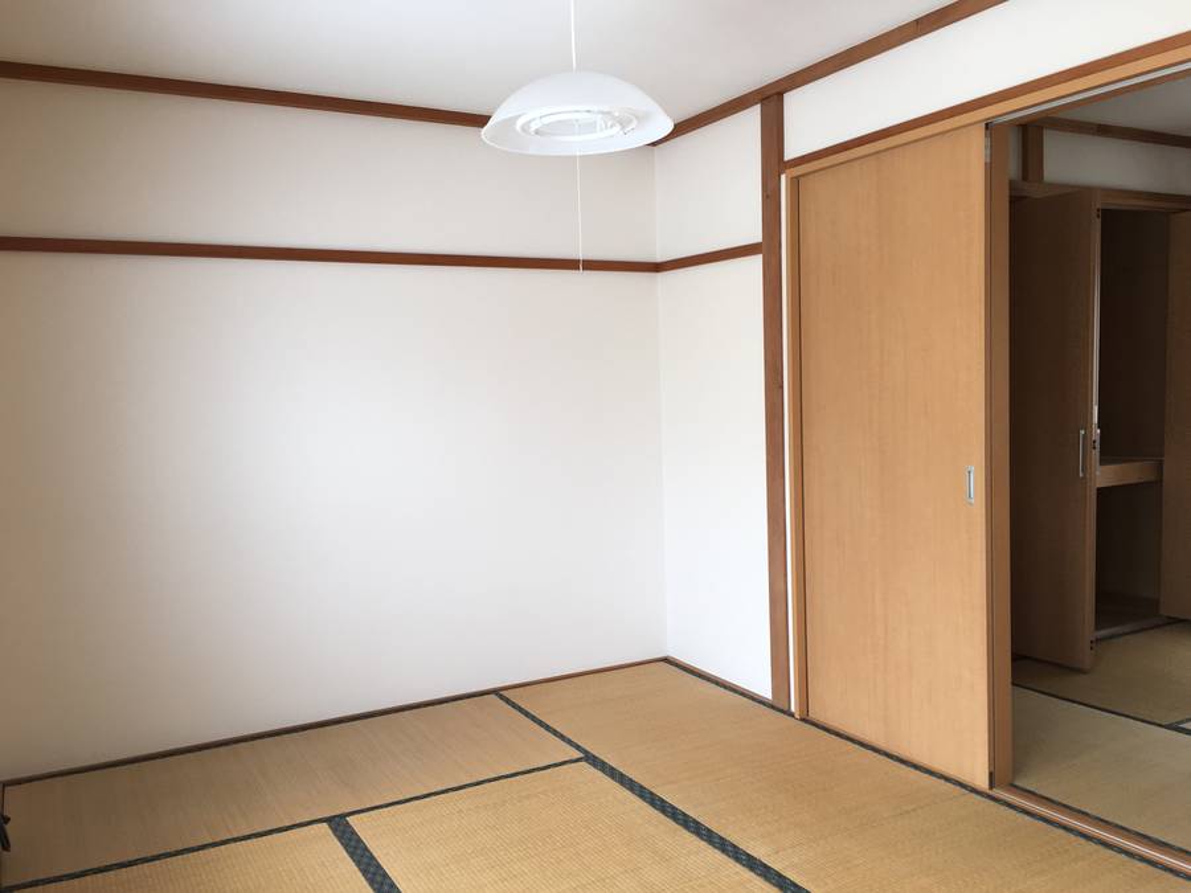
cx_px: 596
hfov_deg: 61.7
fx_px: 998
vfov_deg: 48.2
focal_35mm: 29
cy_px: 446
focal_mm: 4.15
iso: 25
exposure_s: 1/30
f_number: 2.2
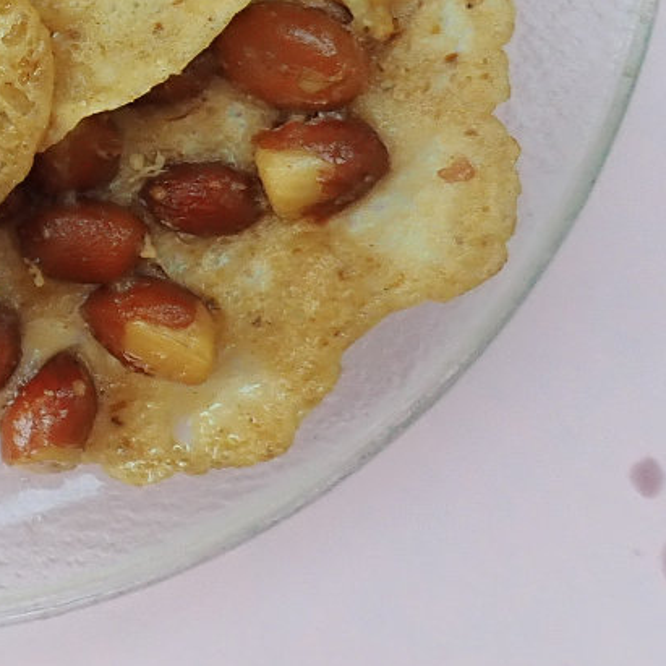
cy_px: -196
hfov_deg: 16.4
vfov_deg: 18.7
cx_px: -578
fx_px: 1872
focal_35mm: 86
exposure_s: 1/125
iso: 100
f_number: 2.8
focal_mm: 4.5
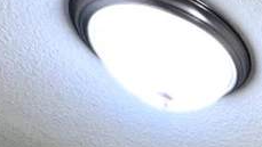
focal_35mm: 79
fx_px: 549
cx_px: 499
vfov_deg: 9.6
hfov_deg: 18.9
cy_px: 497
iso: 160
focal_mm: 1.57
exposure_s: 1/60
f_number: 1.8
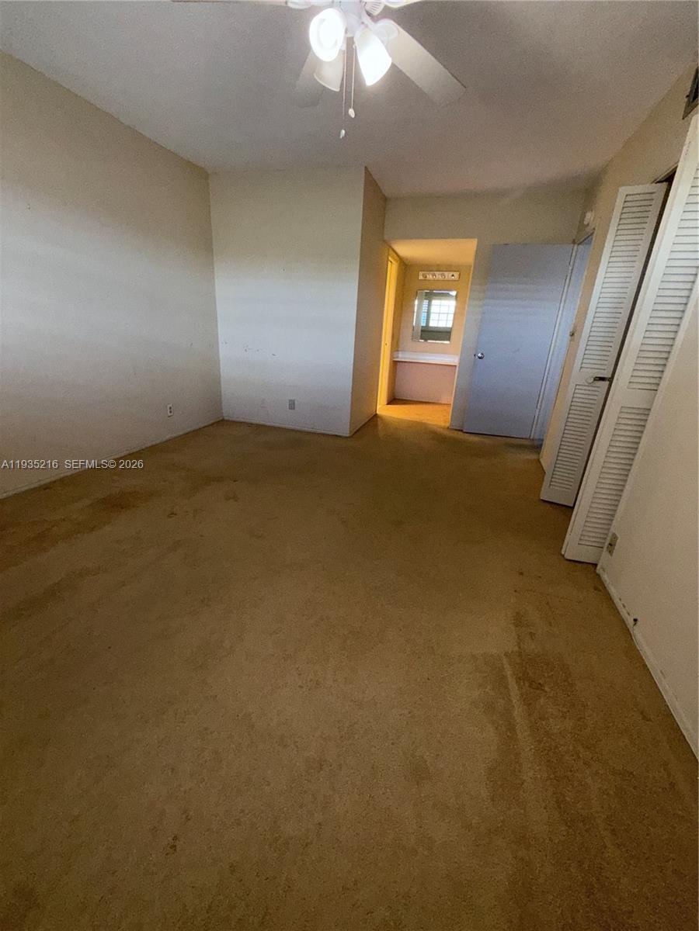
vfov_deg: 102.1
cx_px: 350
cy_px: 466
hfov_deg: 85.7
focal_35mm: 14
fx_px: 377
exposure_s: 1/60
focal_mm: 2.22
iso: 125
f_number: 2.2
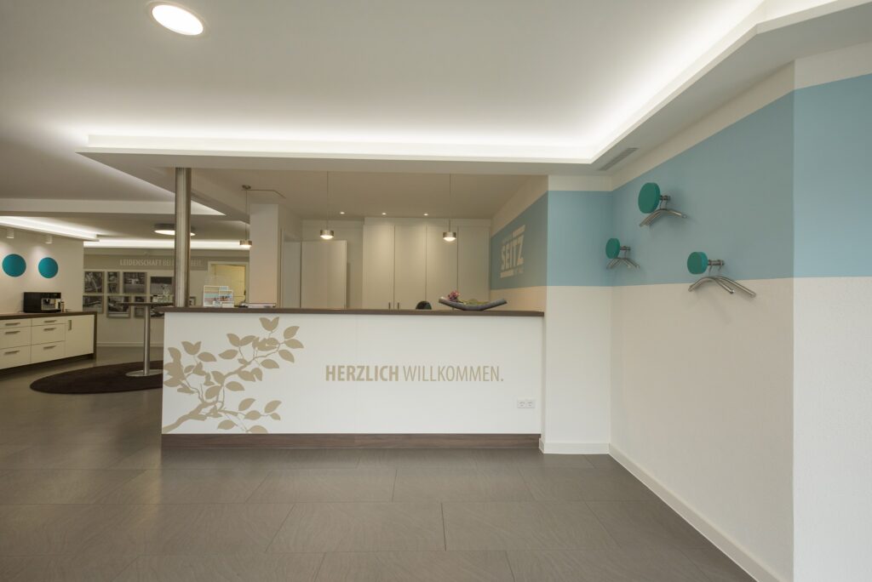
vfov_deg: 73.8
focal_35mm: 16
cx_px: 436
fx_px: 388
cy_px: 291
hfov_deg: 96.7
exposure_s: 1/100
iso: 400
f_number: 8
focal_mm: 16
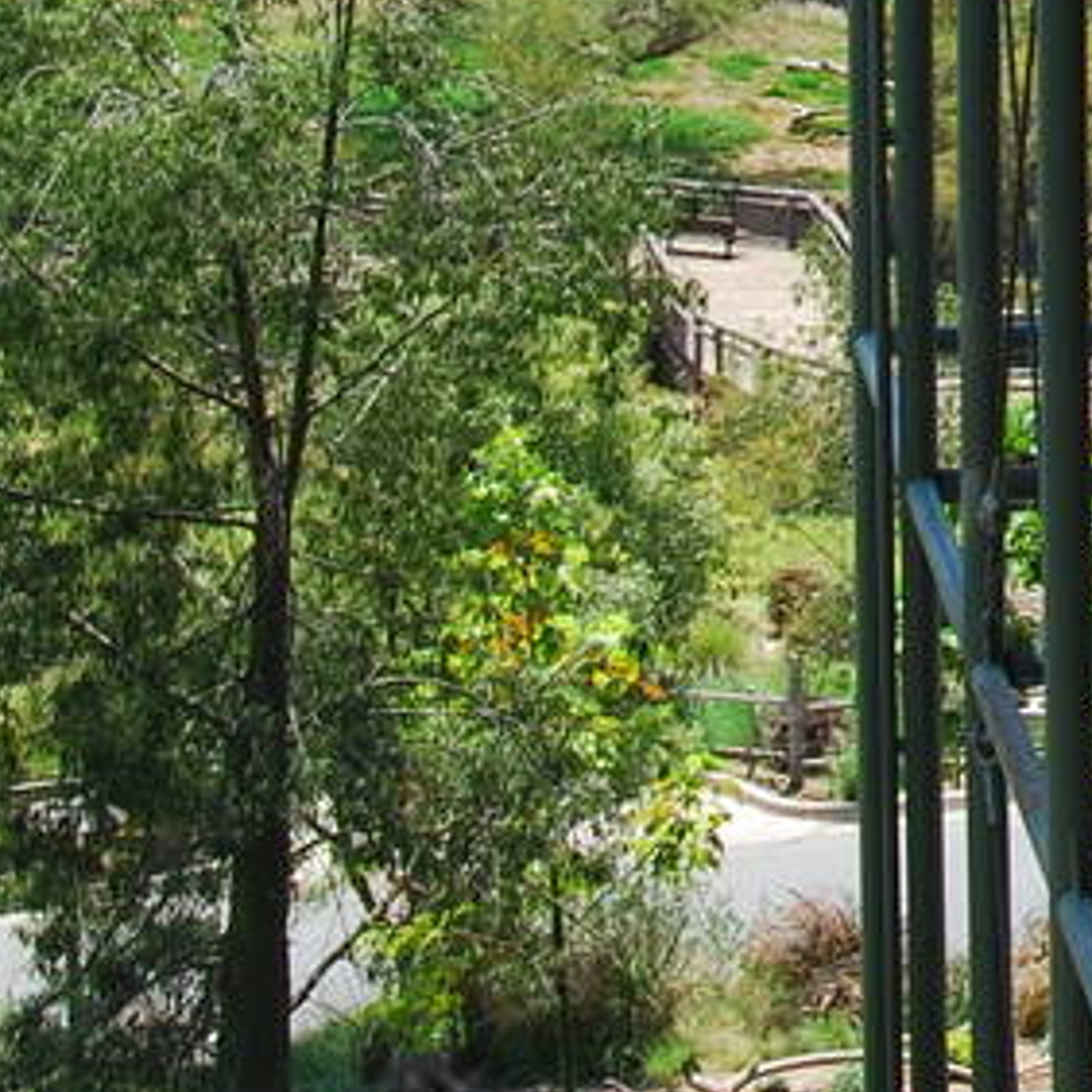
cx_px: 1948
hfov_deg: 9.6
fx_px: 6210
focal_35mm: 174
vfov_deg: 9.9
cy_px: -246
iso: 125
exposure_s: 1/200
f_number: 6.3
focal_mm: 24
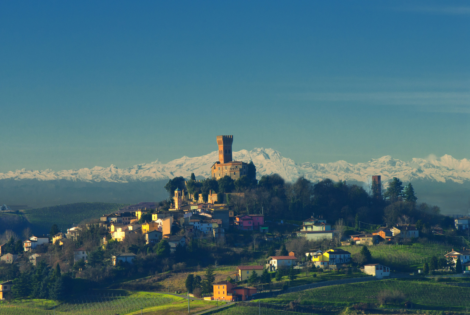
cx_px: 235
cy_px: 158
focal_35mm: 300
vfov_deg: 4.6
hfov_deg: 6.9
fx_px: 3921
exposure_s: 1/100
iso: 250
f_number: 14
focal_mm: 200
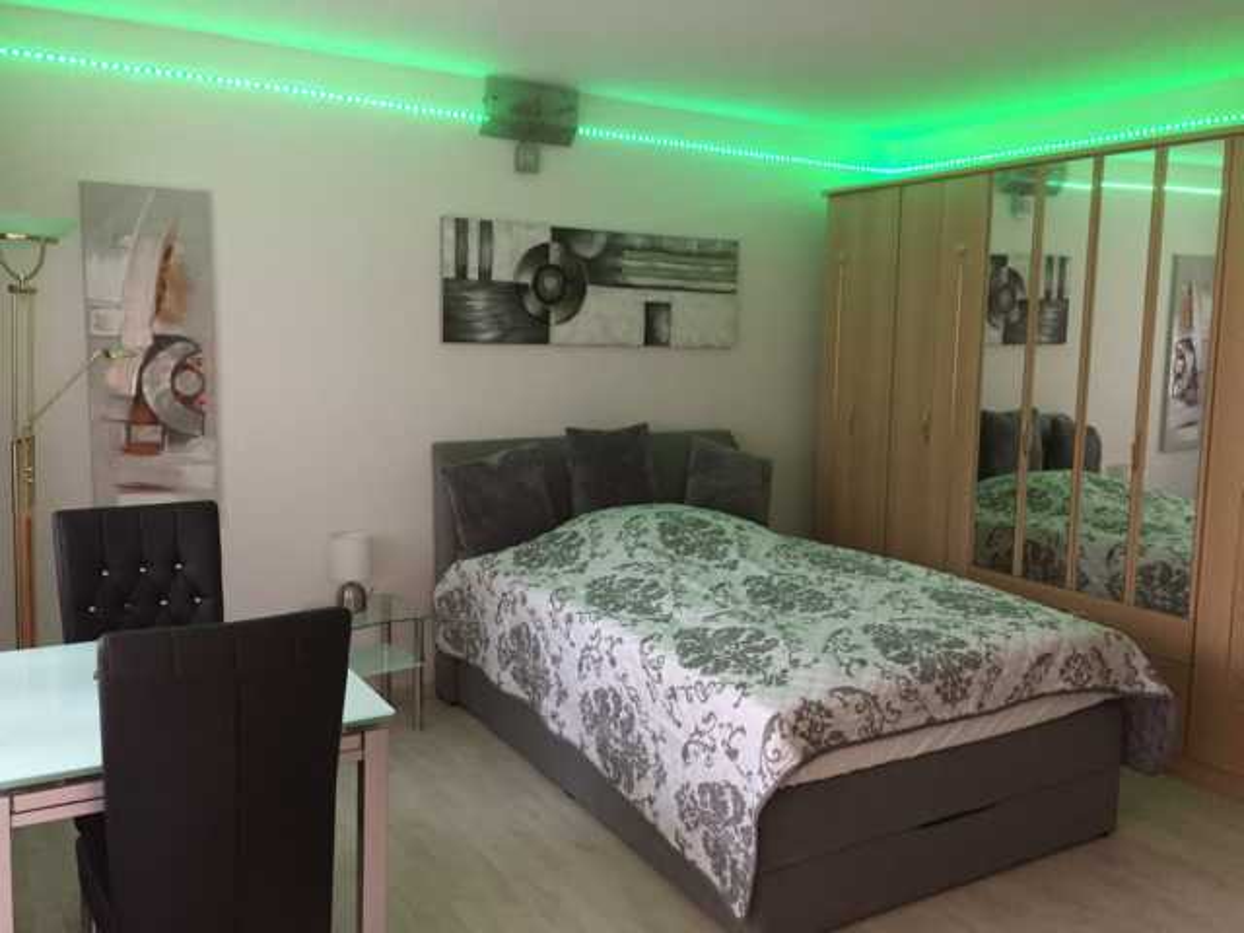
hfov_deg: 61.7
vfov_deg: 48.2
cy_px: 466
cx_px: 622
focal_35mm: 29
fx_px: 1042
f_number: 2.2
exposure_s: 1/17
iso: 250
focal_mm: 4.15
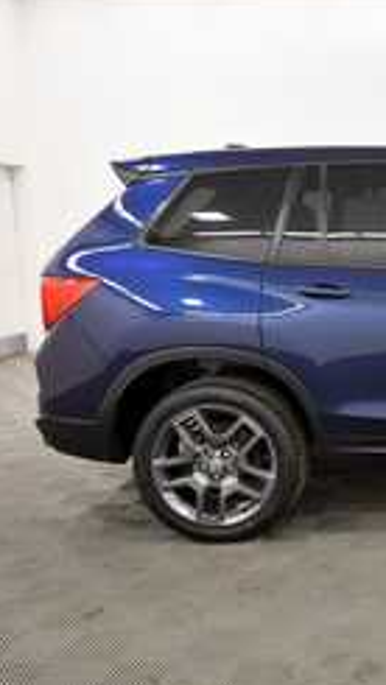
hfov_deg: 25.0
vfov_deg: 49.4
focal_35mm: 41
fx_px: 745
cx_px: 506
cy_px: 337
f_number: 5.3
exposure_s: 1/125
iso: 1100
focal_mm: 16
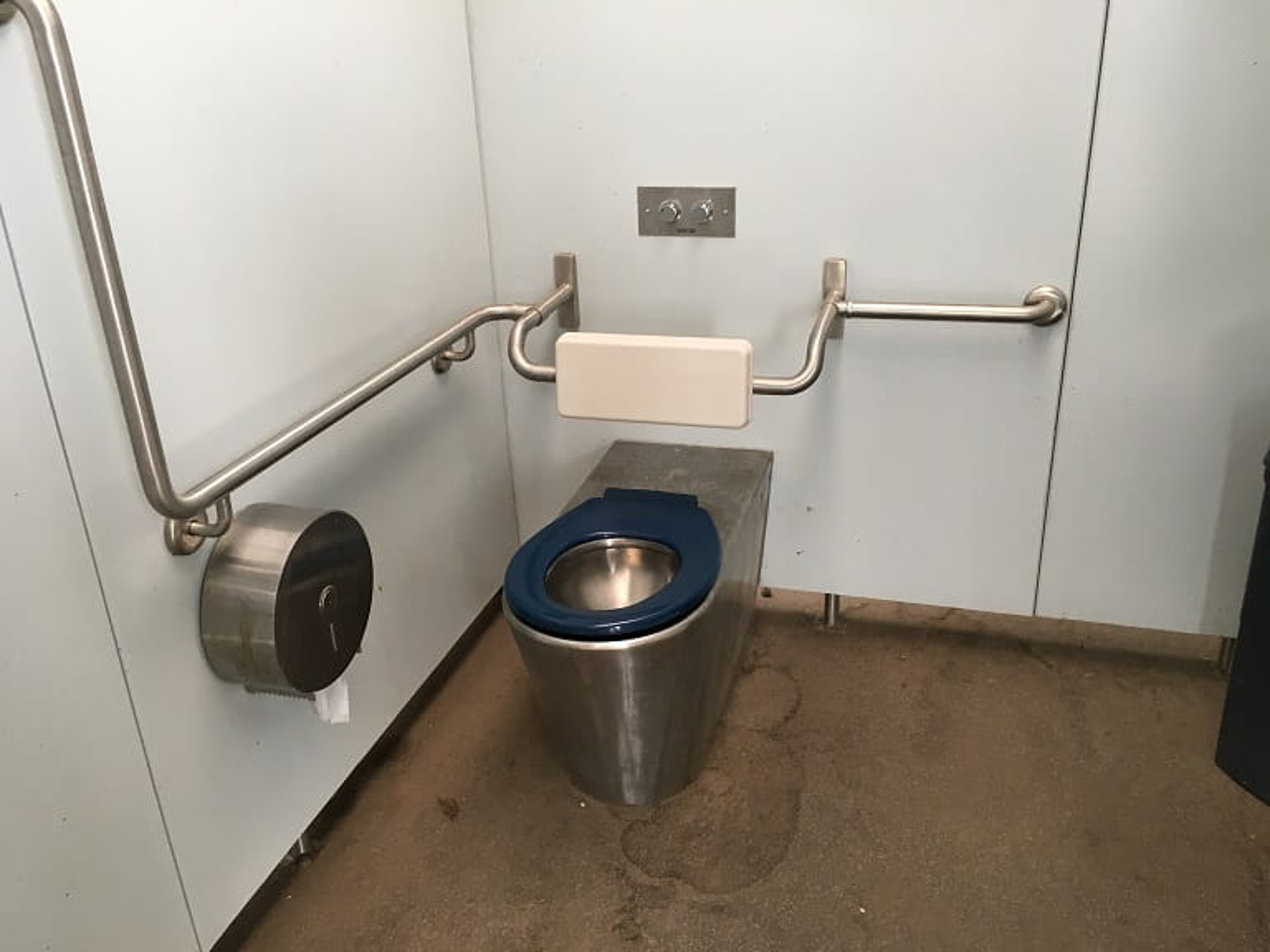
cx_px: 635
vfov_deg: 48.2
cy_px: 476
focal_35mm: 29
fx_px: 1064
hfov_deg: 61.7
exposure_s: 1/33
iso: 80
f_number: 2.2
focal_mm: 4.15
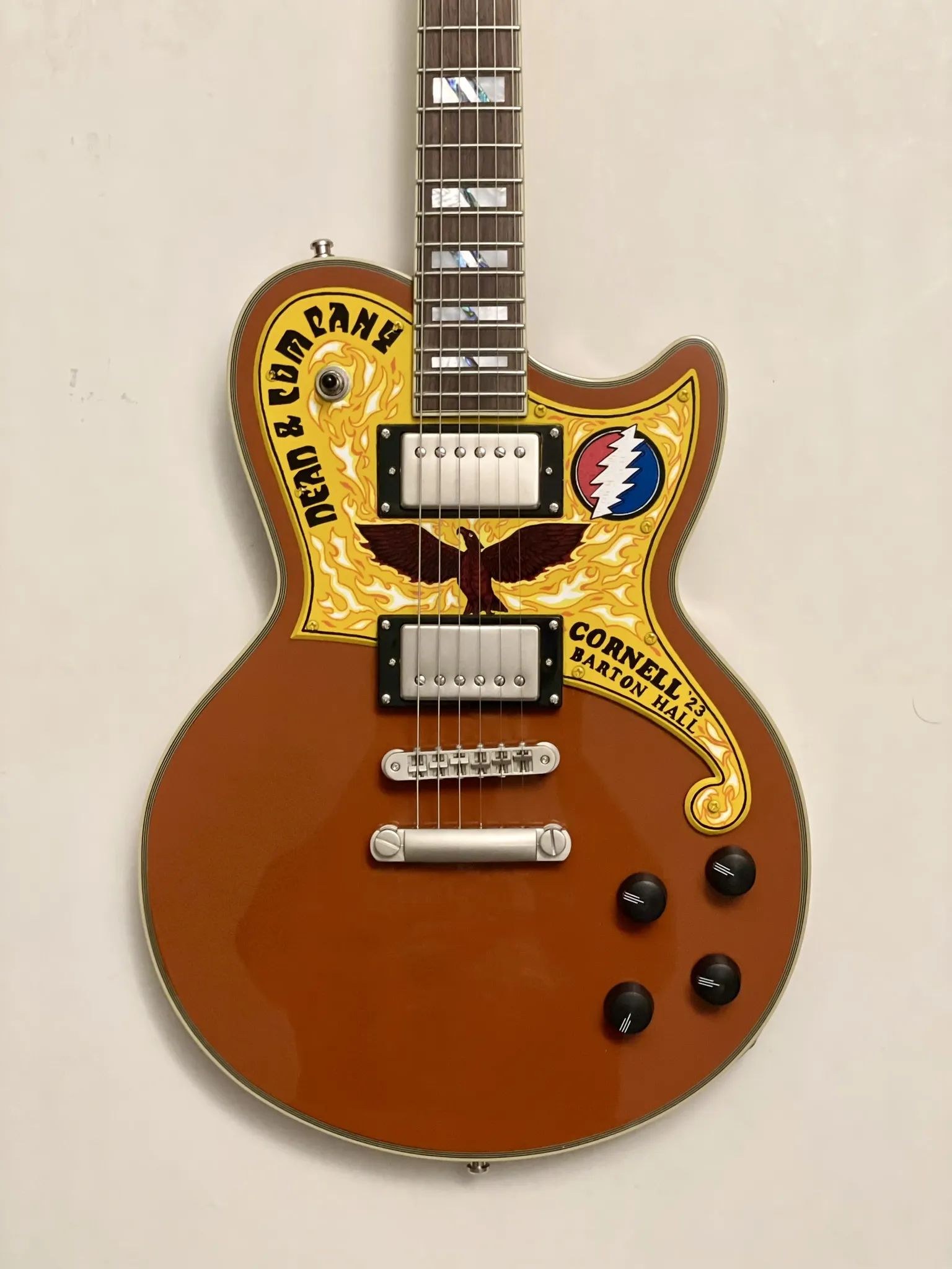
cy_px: 634
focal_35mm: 52
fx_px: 1907
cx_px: 476
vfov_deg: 36.8
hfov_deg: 28.0
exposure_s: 1/32
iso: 500
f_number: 2
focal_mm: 6
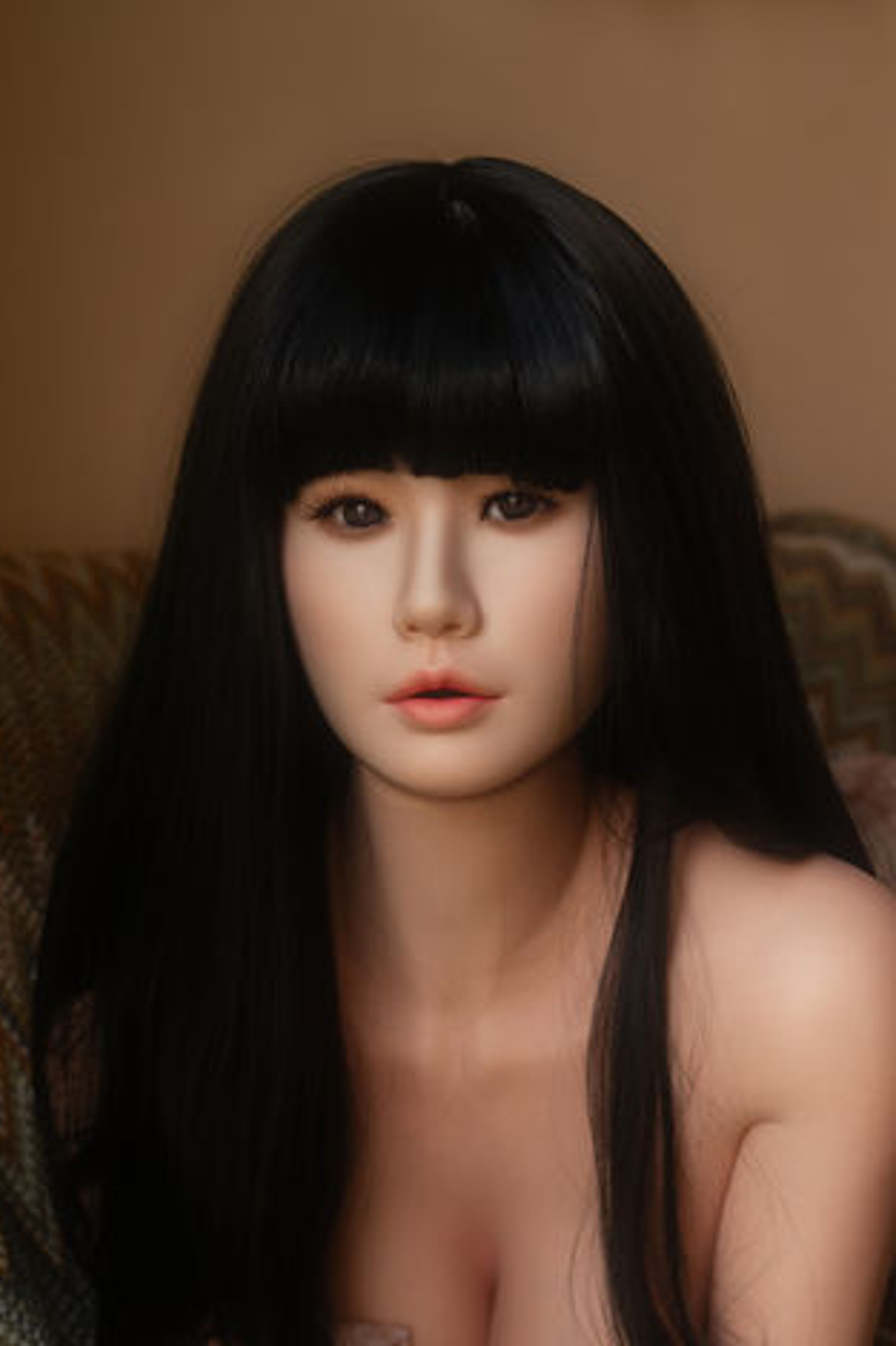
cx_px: 541
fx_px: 2503
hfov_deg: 20.3
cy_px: 1031
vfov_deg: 29.5
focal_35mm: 67
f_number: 2.8
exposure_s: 1/125
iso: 100
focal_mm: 35
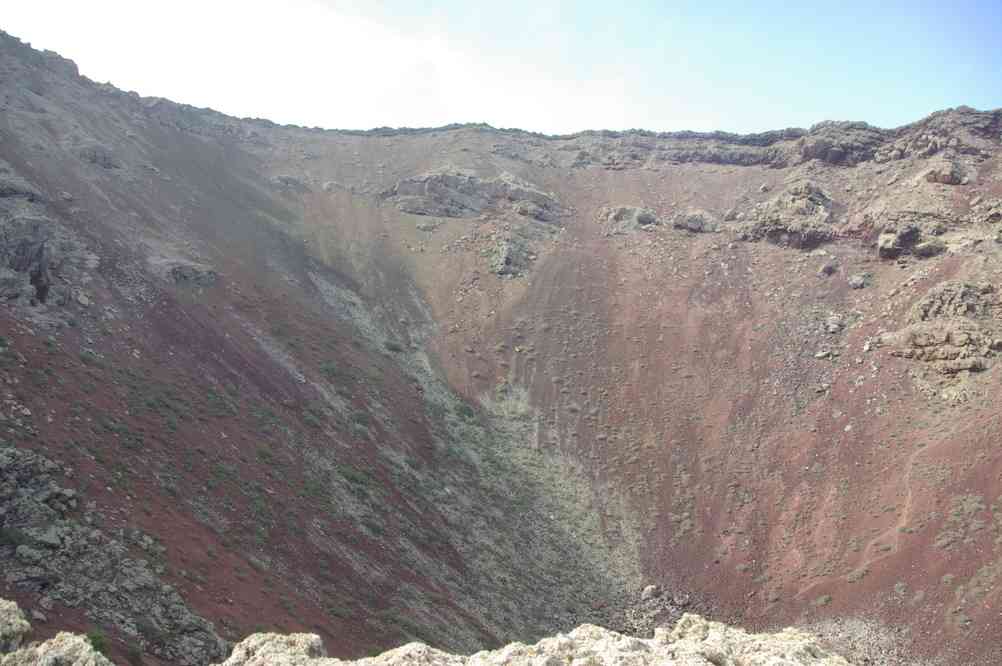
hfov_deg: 67.4
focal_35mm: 27
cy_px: 333
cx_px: 501
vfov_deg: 47.8
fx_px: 751
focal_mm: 18
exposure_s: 1/90
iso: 100
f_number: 5.6
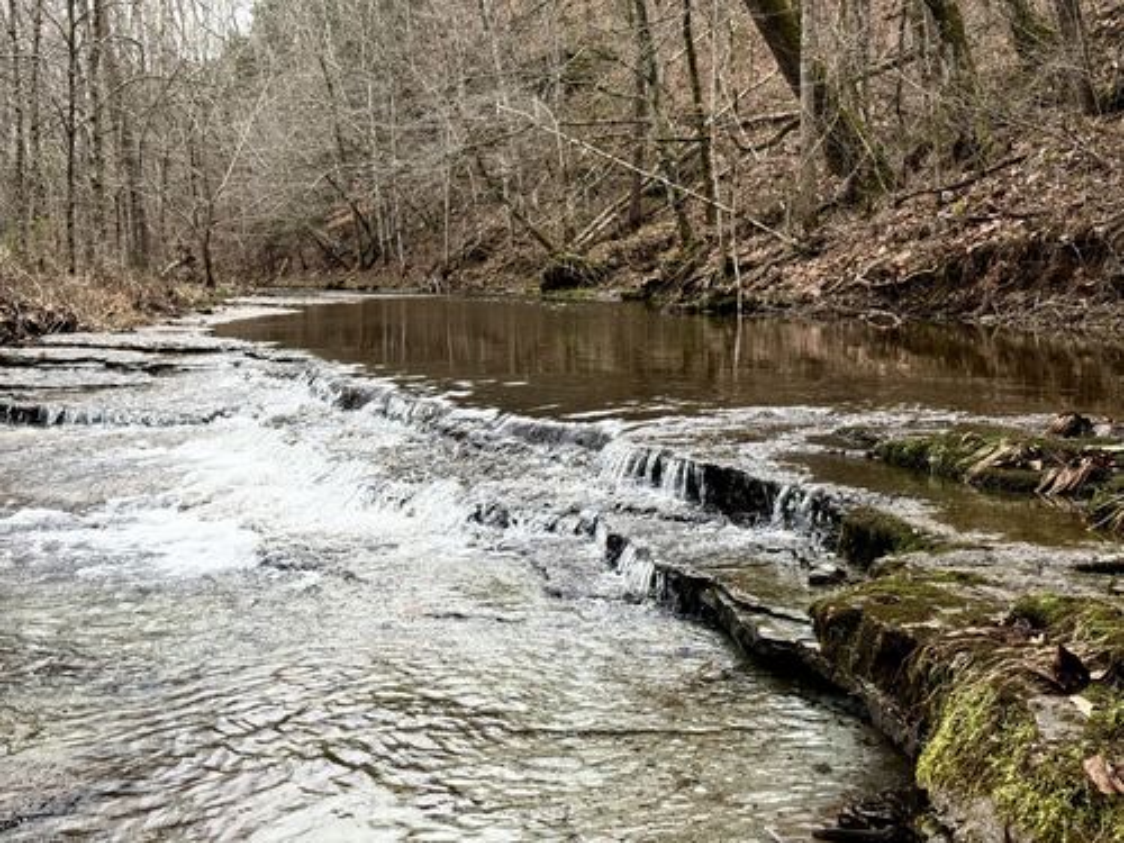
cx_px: 562
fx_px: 1559
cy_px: 422
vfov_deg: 30.3
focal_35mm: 48
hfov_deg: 39.7
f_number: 1.78
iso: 64
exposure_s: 1/641
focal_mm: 6.76
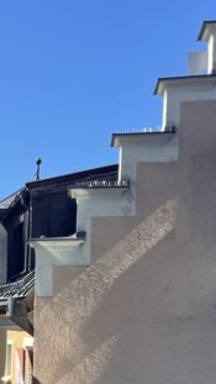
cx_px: -57
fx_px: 713
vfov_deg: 29.2
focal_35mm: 70
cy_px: 331
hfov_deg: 16.4
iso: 32
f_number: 1.6
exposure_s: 1/1667
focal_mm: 4.2
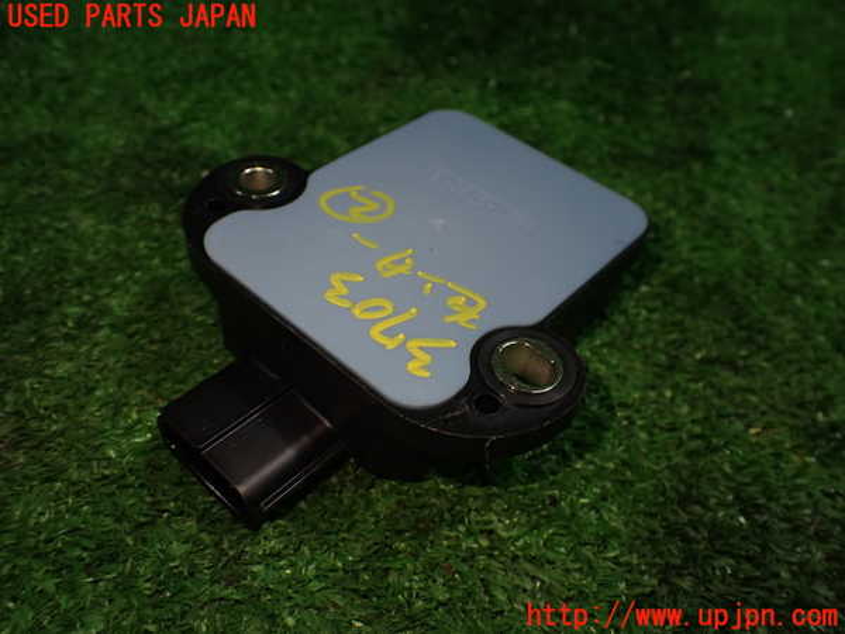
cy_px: 317
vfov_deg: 46.8
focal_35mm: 30
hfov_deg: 60.0
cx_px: 422
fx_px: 732
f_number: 2.3
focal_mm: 5.4
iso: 200
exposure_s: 1/125
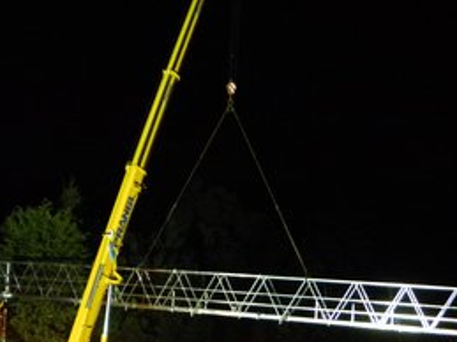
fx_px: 739
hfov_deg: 34.4
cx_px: 240
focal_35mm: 56
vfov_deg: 25.6
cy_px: 272
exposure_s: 1/2
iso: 400
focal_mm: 5.2
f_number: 2.8
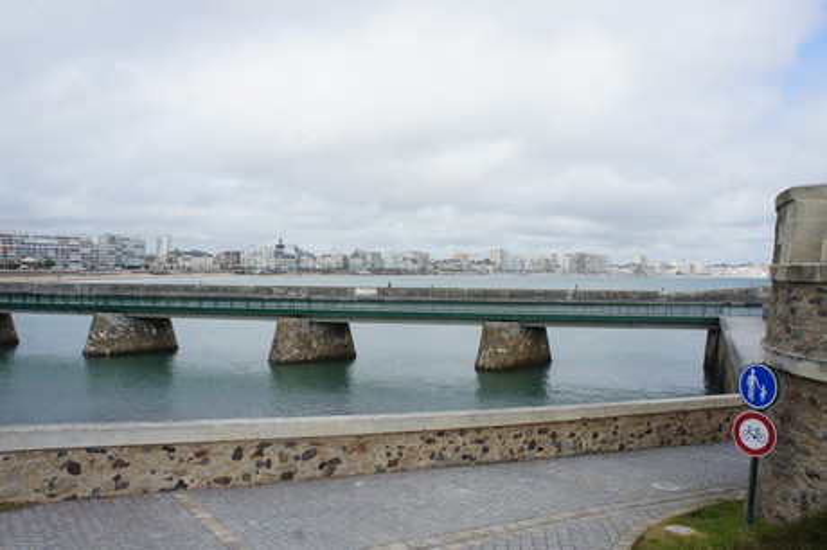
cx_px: 414
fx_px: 654
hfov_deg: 64.6
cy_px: 275
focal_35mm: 28
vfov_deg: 45.6
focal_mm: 19
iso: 250
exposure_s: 1/250
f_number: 11
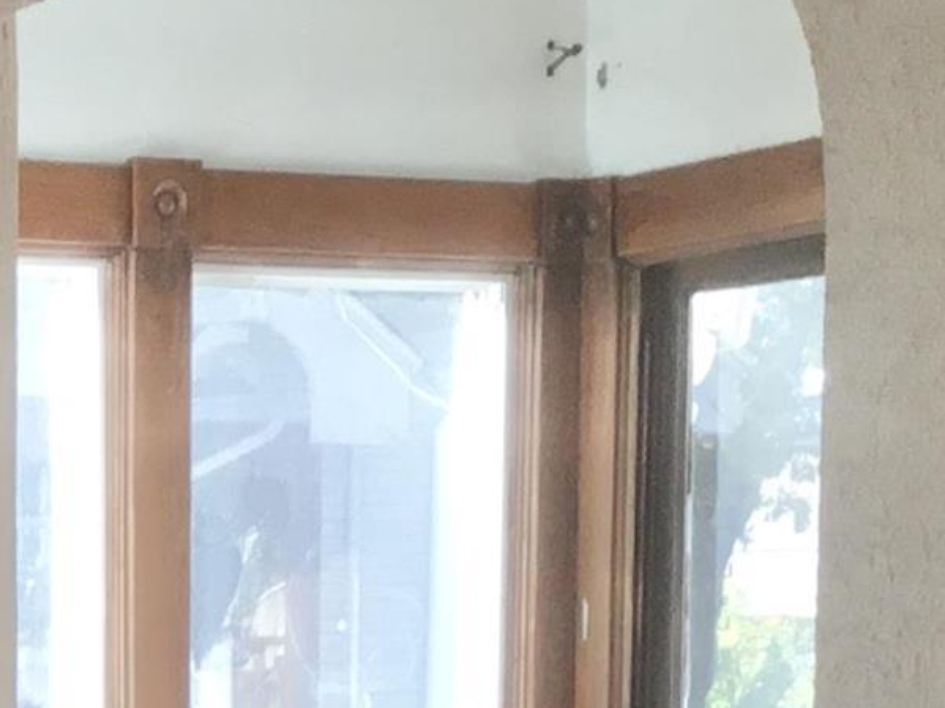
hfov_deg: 12.0
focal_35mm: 159
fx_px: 4340
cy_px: 1329
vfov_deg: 8.9
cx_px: -355
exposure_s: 1/120
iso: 40
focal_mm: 3.3
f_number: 2.4
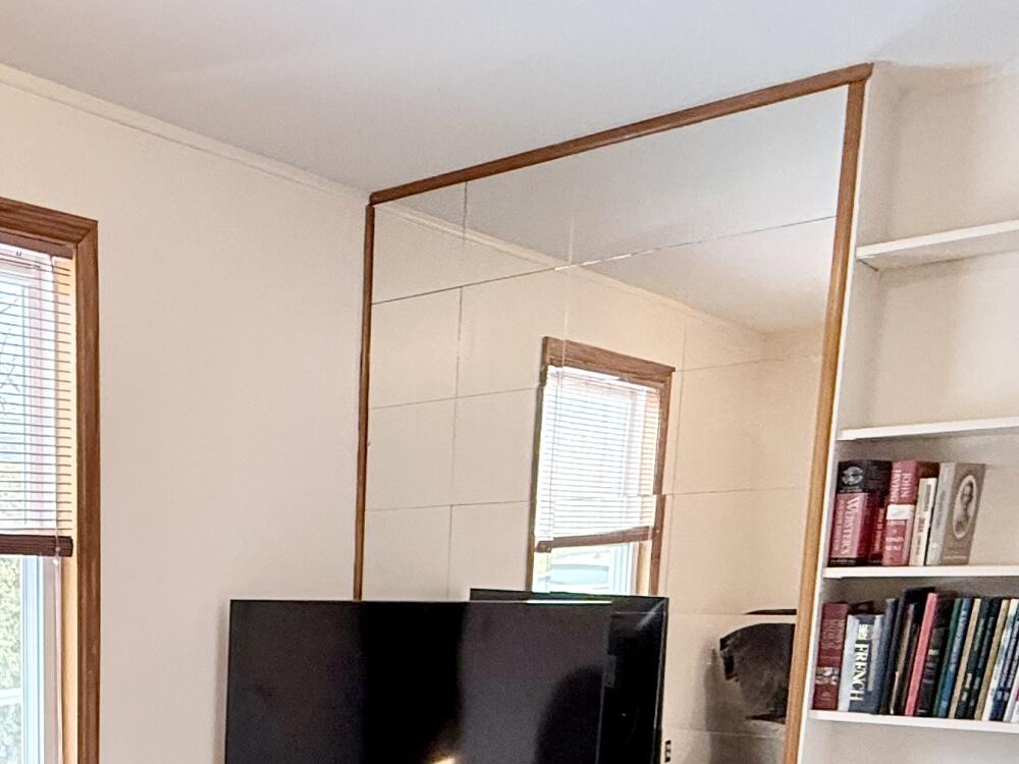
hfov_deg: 39.7
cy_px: 783
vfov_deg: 31.5
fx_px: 1236
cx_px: 12
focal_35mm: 42
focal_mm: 2.22
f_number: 2.2
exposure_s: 1/120
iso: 160
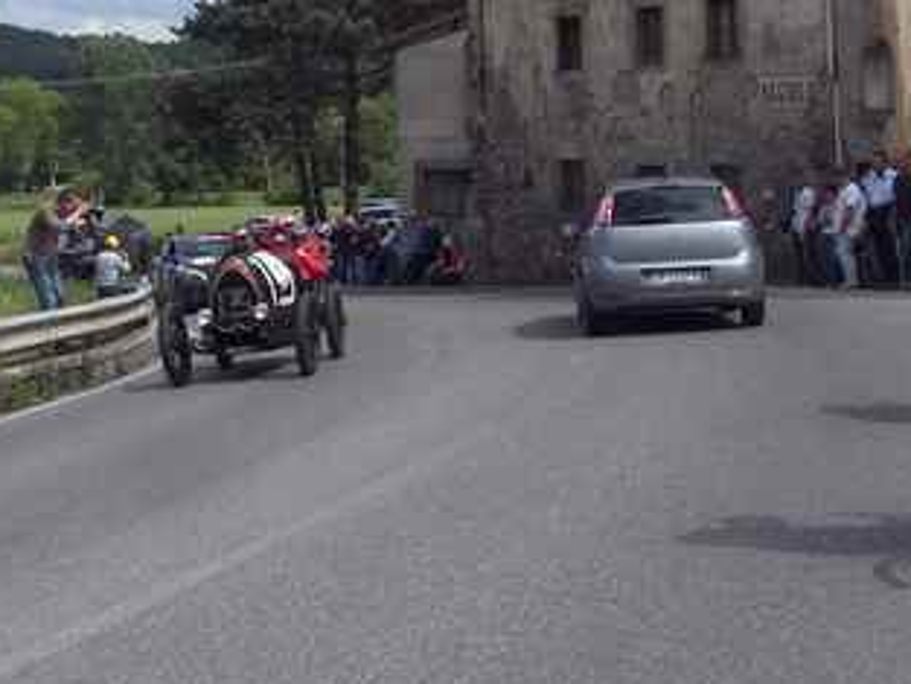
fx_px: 1817
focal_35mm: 69
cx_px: 279
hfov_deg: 27.9
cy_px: 143
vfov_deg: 21.1
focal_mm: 6.5
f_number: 8
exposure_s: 1/250
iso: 80
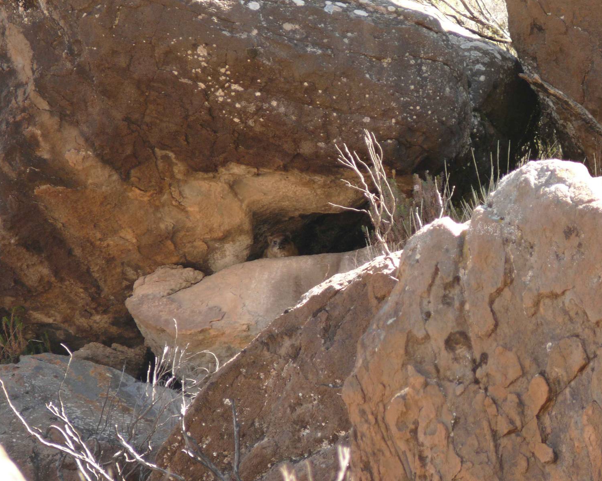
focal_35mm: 490
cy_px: 240
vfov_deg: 3.2
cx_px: 302
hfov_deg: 3.9
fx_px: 8730
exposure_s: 1/80
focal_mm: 88.8
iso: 100
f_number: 3.7
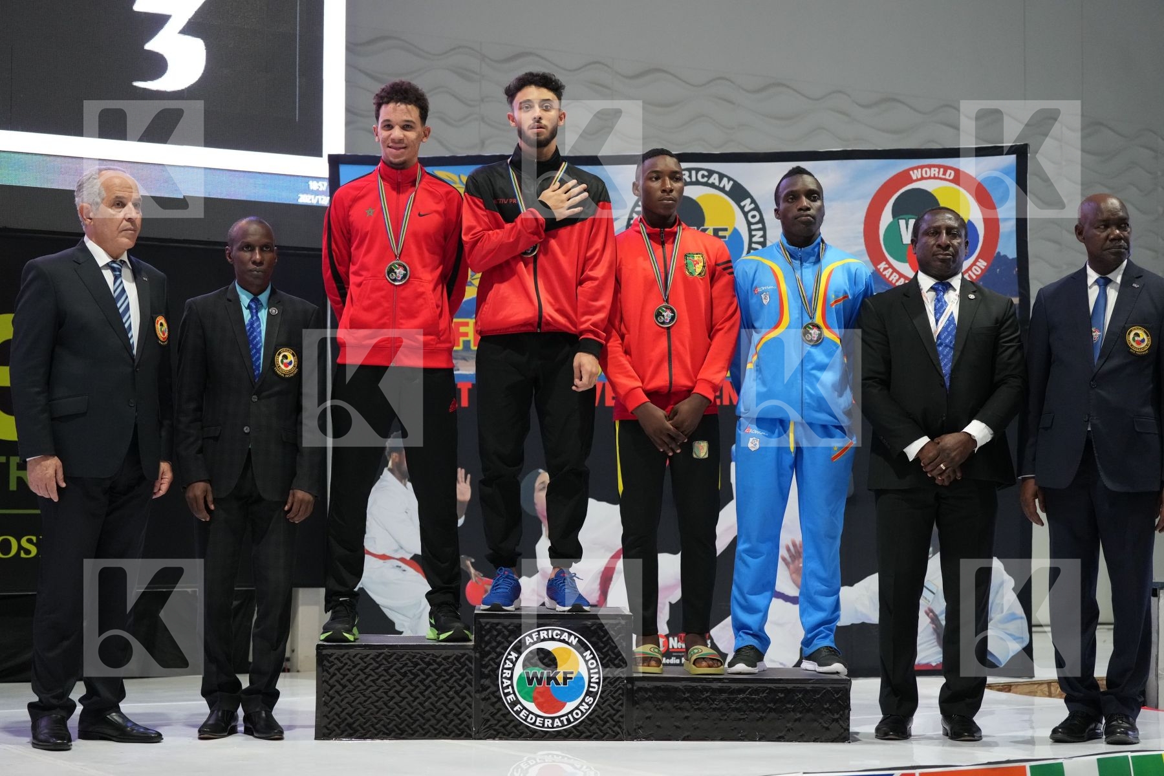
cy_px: 388
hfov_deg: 28.8
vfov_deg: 19.5
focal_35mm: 70
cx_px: 582
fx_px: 2263
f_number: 2.8
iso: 4000
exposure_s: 1/250
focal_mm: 70
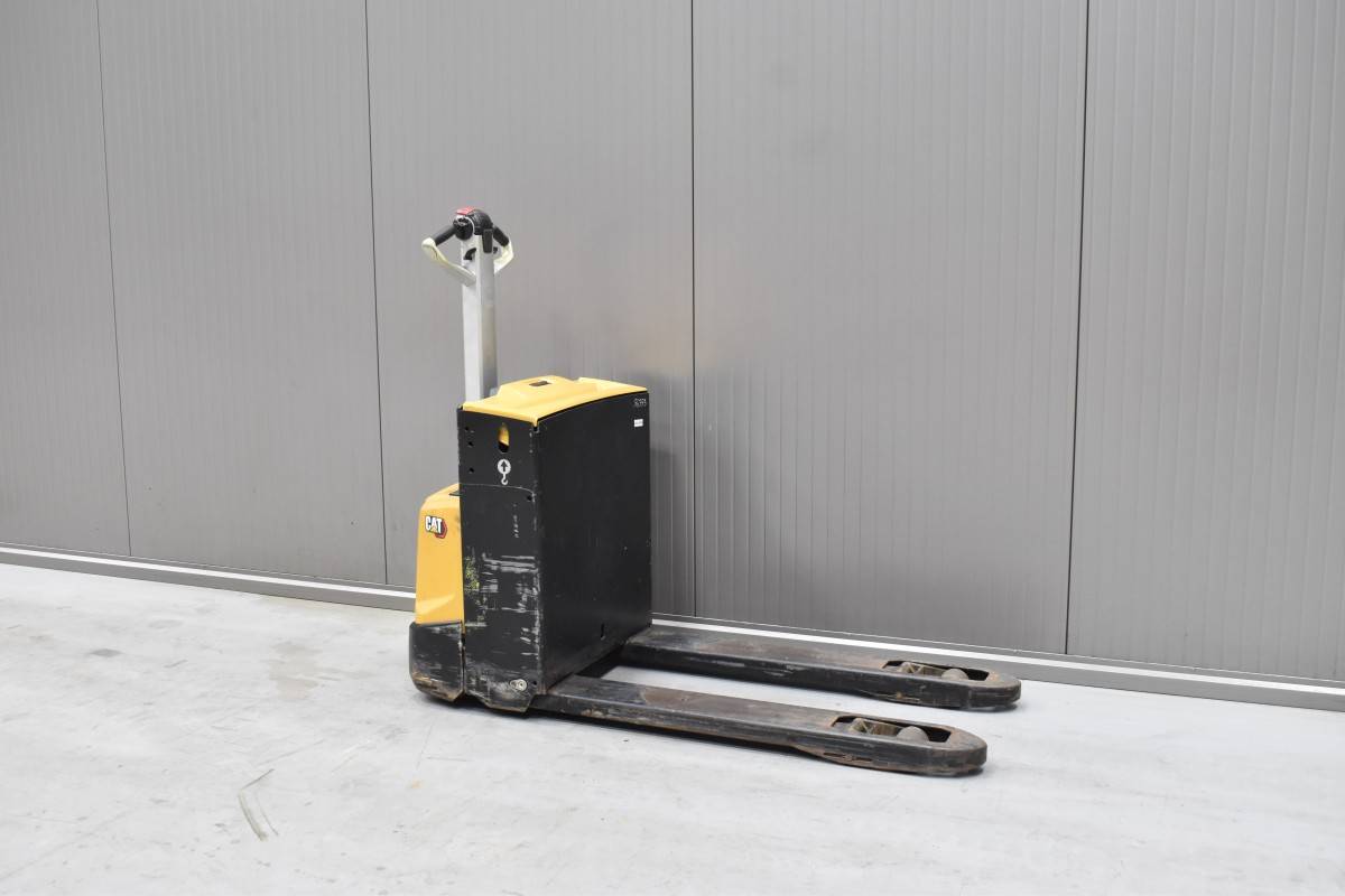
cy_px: 448
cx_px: 672
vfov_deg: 35.5
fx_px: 1401
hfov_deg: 51.3
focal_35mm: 38
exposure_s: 1/20
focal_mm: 25
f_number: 5.6
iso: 1250
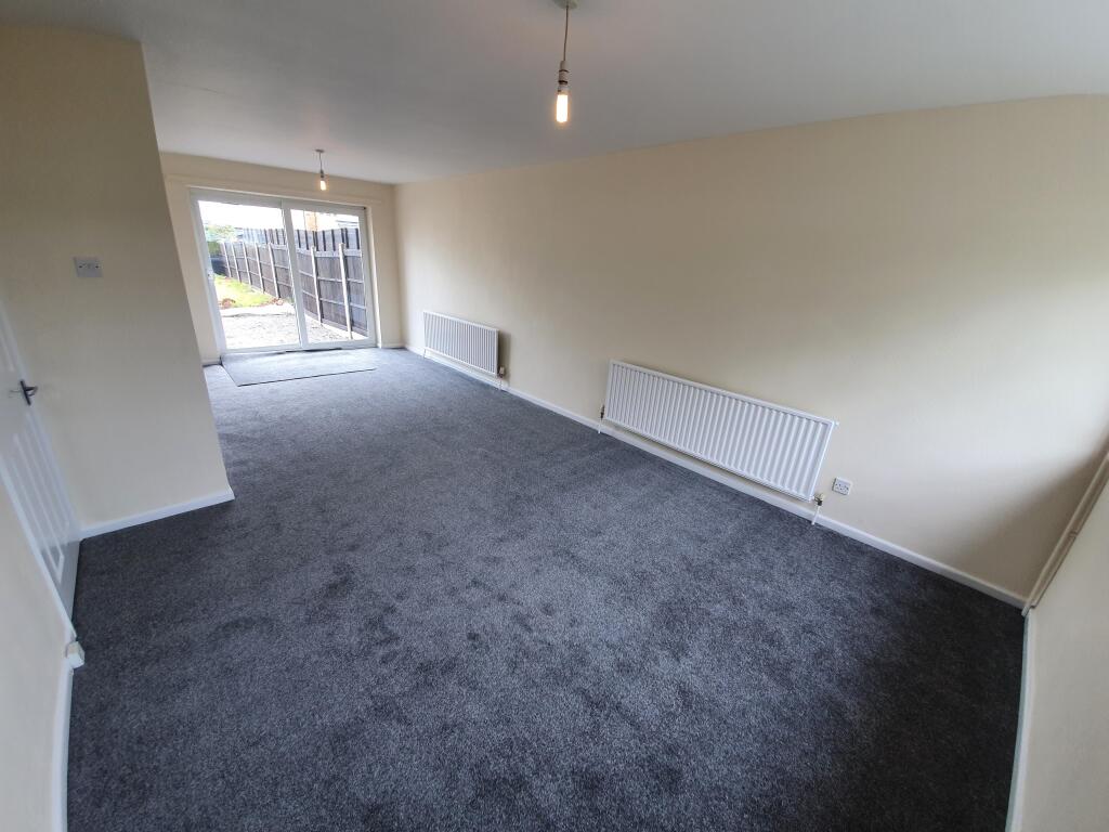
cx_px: 554
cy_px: 416
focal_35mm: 13
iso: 64
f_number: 2.2
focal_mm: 1.8
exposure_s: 1/100
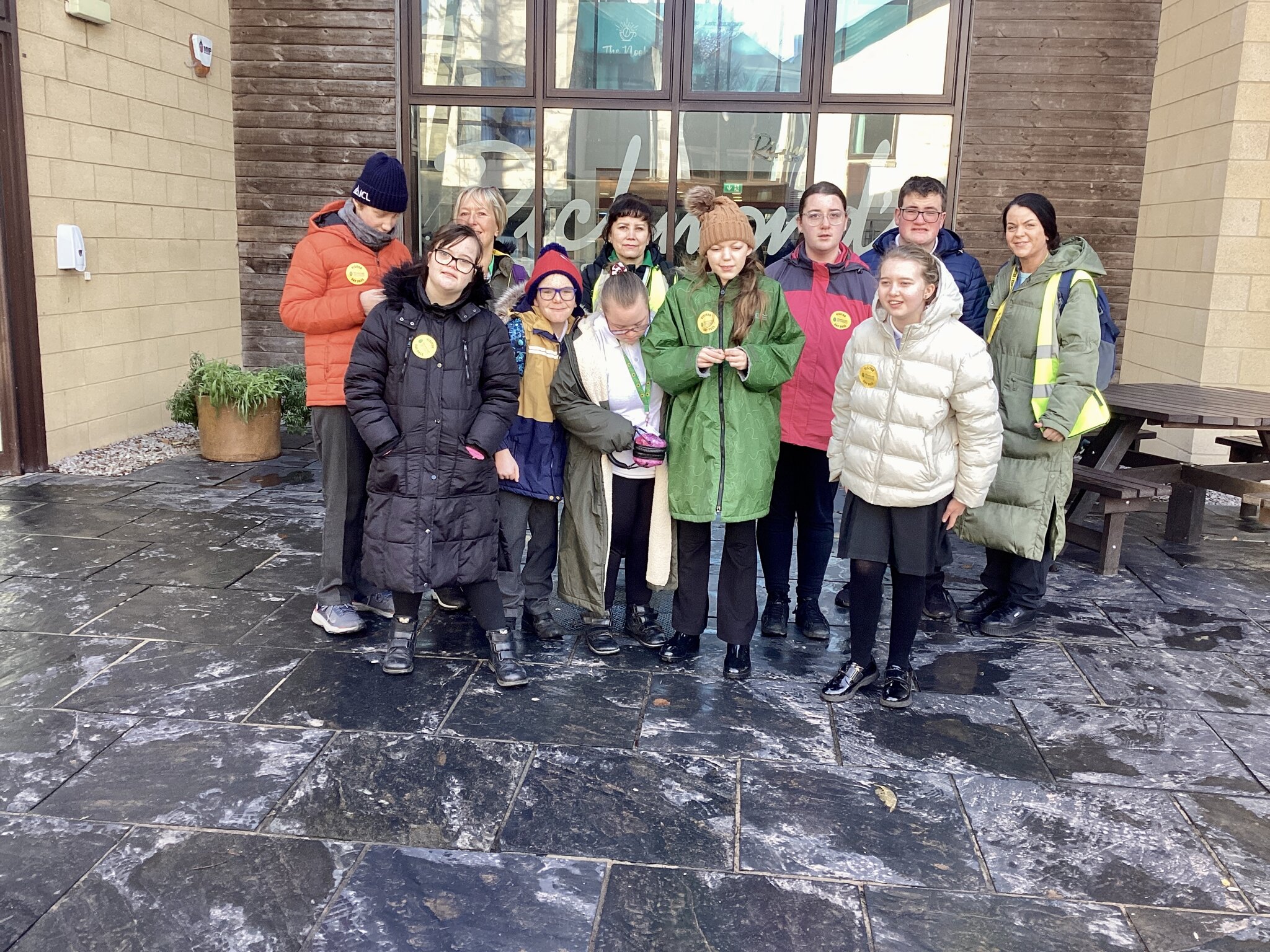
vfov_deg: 45.4
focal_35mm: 31
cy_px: 476
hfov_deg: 58.4
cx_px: 635
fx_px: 1137
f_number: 2.4
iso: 80
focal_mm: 3.3
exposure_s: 1/120
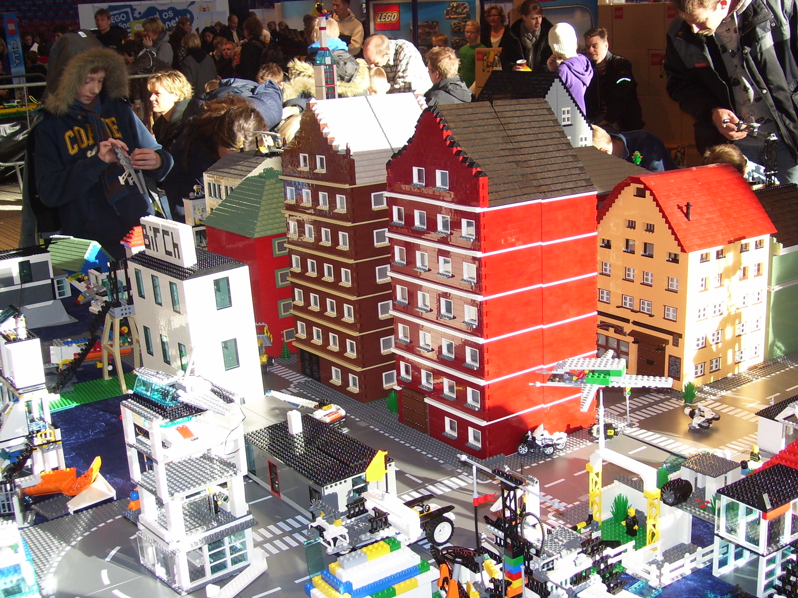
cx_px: 399
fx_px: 1037
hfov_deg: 42.1
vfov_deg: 32.2
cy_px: 299
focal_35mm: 45
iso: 80
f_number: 3
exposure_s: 1/60
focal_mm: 7.6
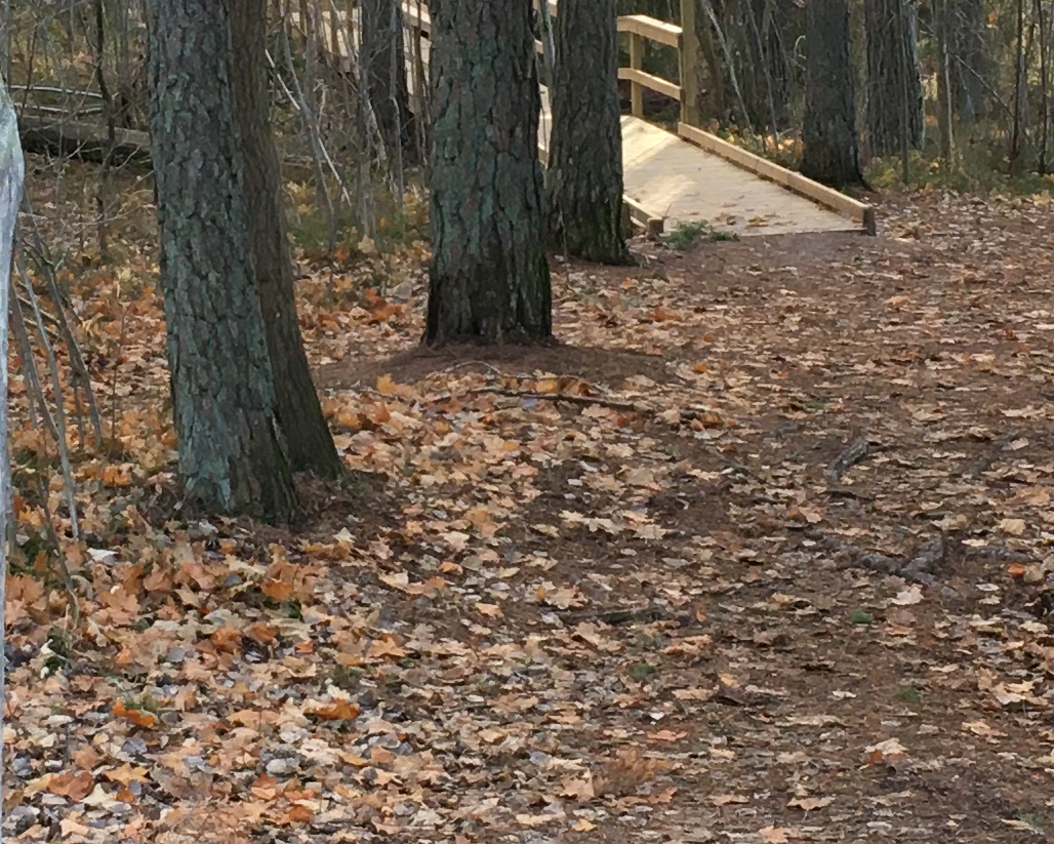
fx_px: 3464
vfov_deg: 13.9
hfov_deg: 17.3
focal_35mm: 111
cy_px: 247
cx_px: 437
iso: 25
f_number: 2.2
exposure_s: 1/33
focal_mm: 4.15
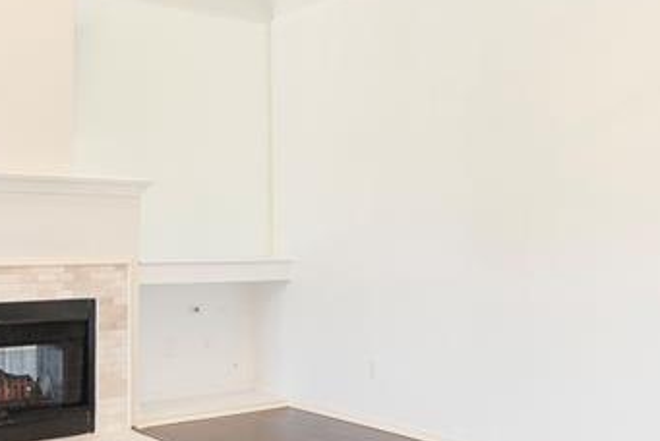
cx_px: 348
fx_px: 881
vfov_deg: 28.1
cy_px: 235
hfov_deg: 41.1
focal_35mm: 48
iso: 100
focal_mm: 16
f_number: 7.1
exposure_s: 1/5
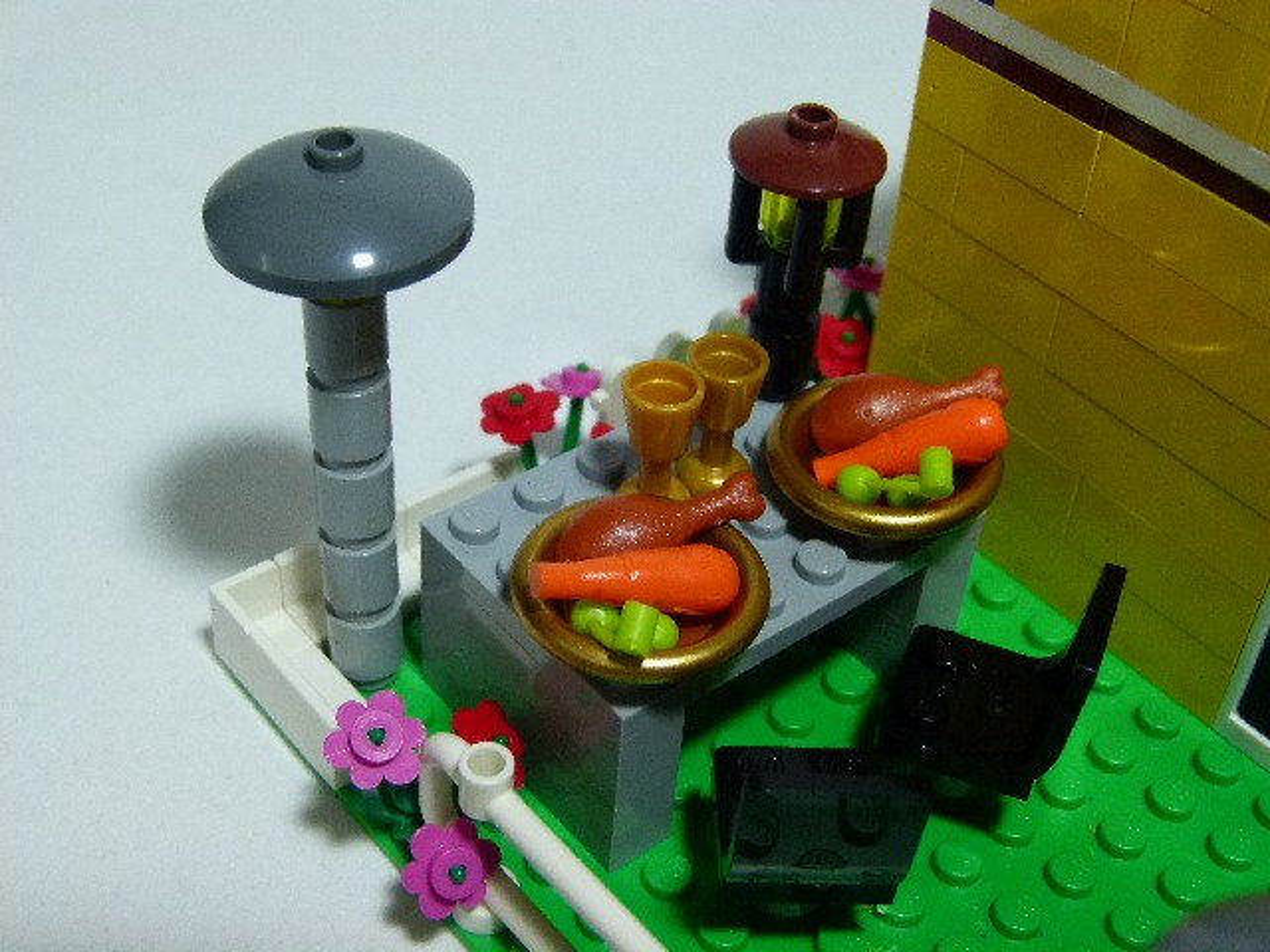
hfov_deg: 38.2
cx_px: 635
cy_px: 476
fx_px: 1834
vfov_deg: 29.1
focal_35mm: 50
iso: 320
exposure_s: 1/60
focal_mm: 9
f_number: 3.2
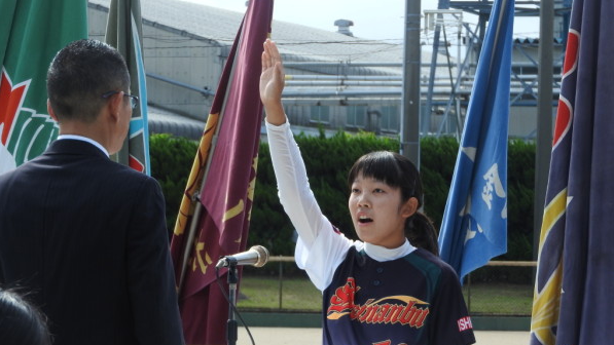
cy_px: 197
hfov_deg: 9.8
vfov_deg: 5.5
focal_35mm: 219
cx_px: 306
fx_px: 3566
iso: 100
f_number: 5.3
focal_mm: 35.8
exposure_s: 1/250
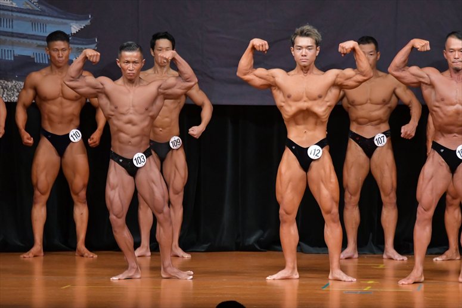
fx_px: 3656
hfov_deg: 7.2
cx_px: 231
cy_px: 154
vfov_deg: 4.8
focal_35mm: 285
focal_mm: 190
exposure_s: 1/400
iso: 5000
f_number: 5.6
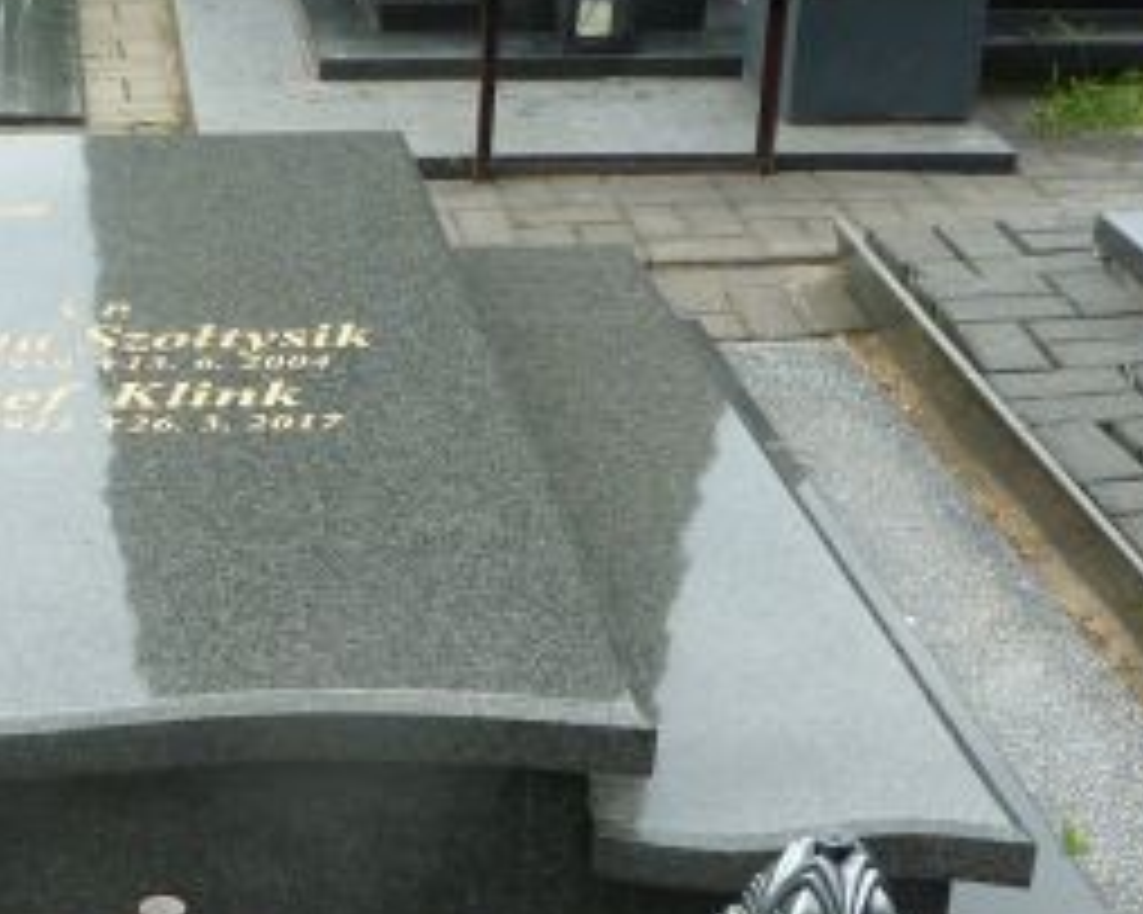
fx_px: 2604
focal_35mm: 77
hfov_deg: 23.9
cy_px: 671
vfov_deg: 19.8
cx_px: 58
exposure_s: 1/125
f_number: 4
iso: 80
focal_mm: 4.1
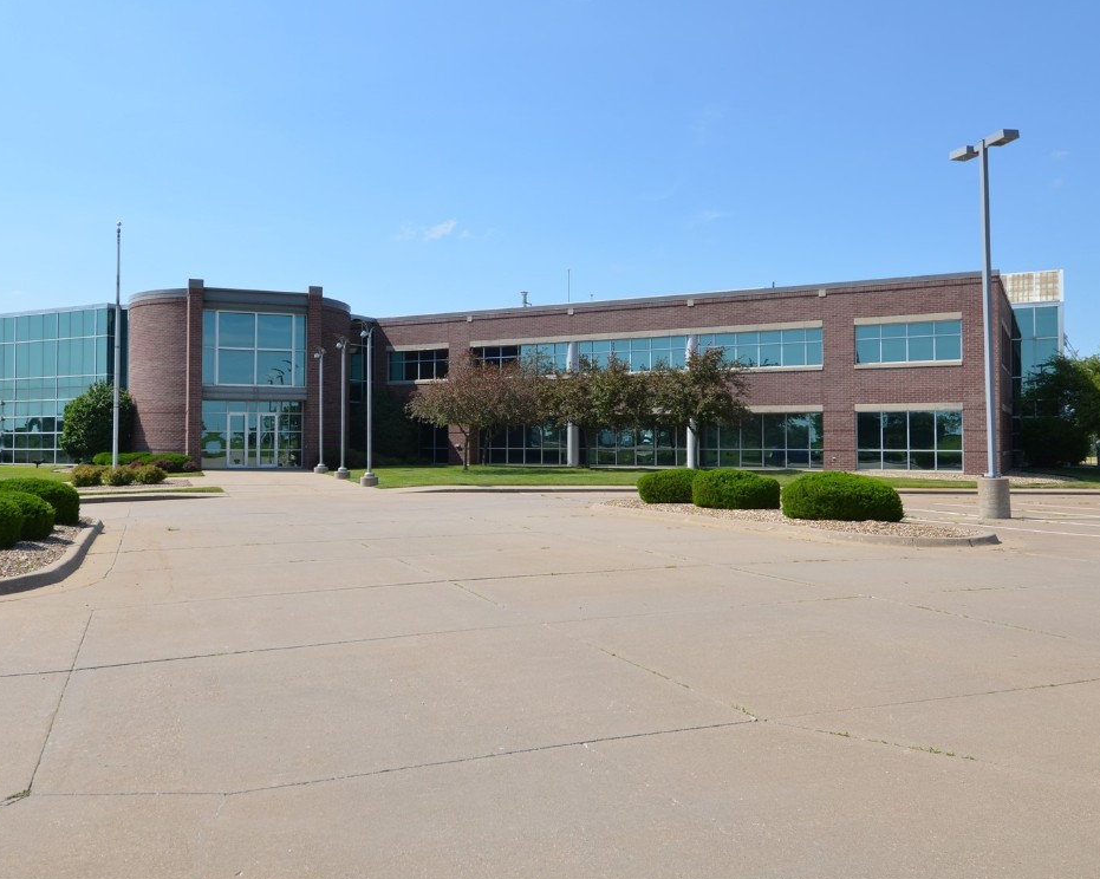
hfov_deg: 62.1
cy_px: 431
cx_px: 498
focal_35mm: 28
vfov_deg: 51.5
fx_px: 911
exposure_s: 1/250
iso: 100
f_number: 8
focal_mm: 16
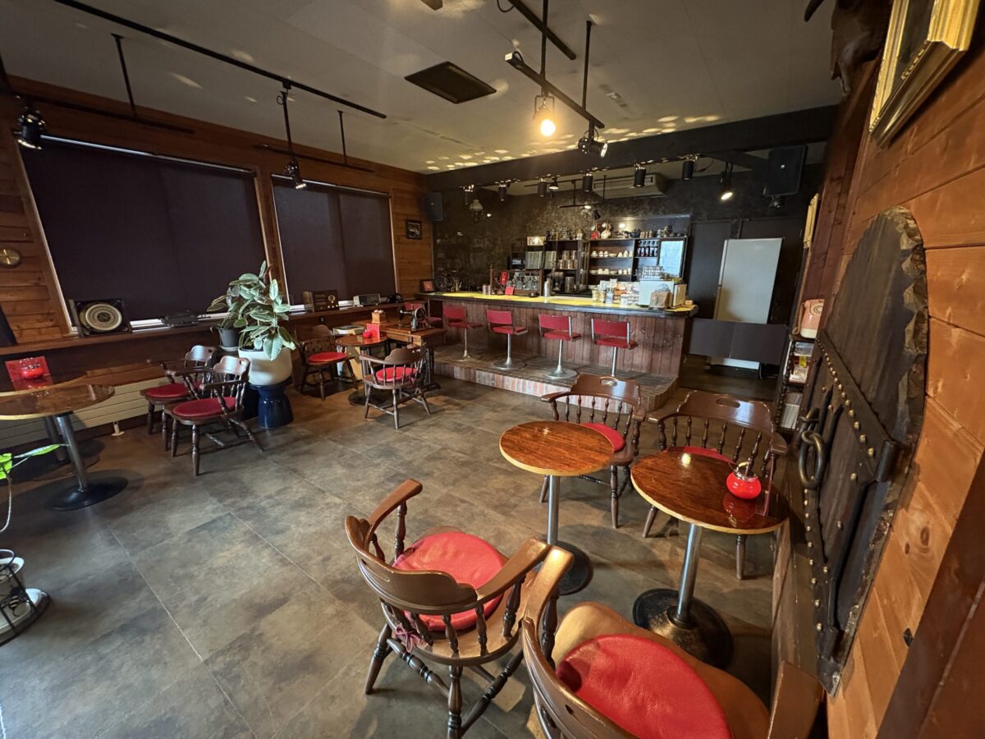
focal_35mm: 14
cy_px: 370
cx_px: 492
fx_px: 398
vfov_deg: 85.7
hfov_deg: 102.1
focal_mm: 2.22
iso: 1000
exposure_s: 1/25
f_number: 2.2
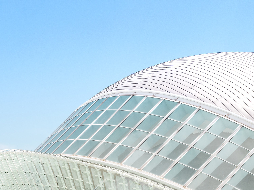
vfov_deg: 11.0
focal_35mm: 135
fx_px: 990
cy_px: 143
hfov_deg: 14.6
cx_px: 78
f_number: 14
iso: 100
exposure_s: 1/125
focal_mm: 50
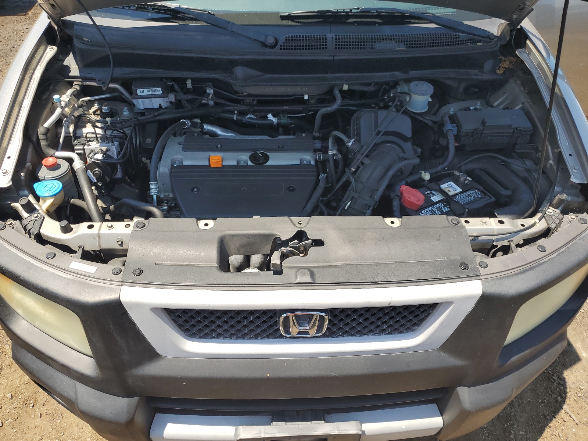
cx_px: 294
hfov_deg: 67.3
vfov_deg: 53.1
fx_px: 442
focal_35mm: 26
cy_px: 220
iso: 50
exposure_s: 1/1429
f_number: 1.5
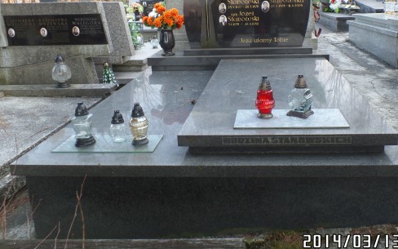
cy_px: 73
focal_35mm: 32
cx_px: 237
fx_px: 347
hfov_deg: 59.2
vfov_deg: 38.7
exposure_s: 1/45
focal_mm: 4.1
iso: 100
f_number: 3.5
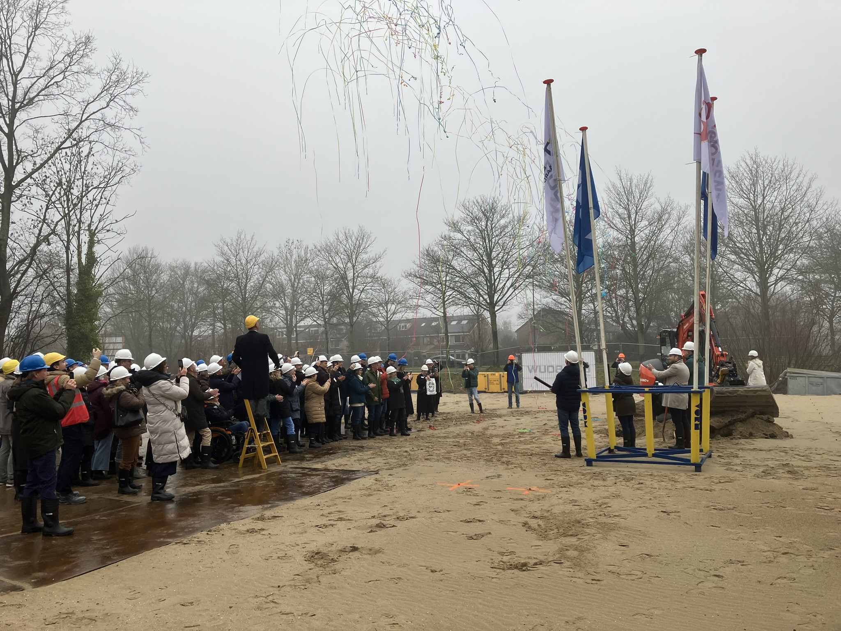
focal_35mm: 28
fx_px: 680
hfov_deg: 63.4
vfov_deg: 49.7
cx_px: 420
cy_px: 316
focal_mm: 3.99
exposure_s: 1/170
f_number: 1.8
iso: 25
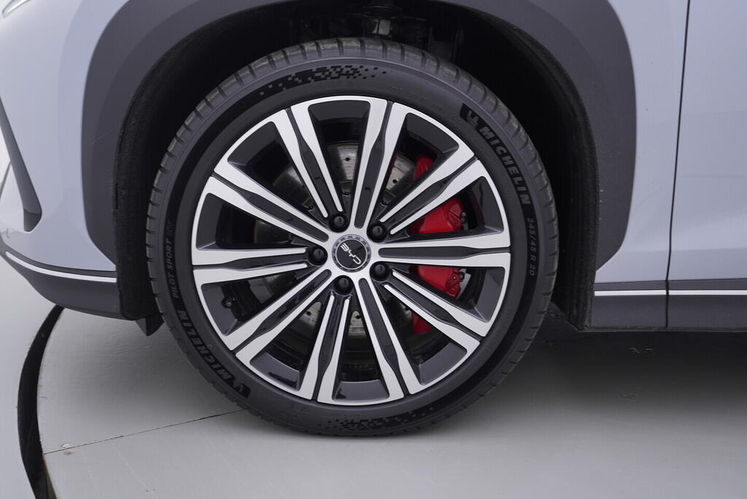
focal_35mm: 36
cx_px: 374
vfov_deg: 36.9
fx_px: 747
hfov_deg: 53.1
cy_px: 250
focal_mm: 24
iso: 125
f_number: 3.5
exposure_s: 1/60
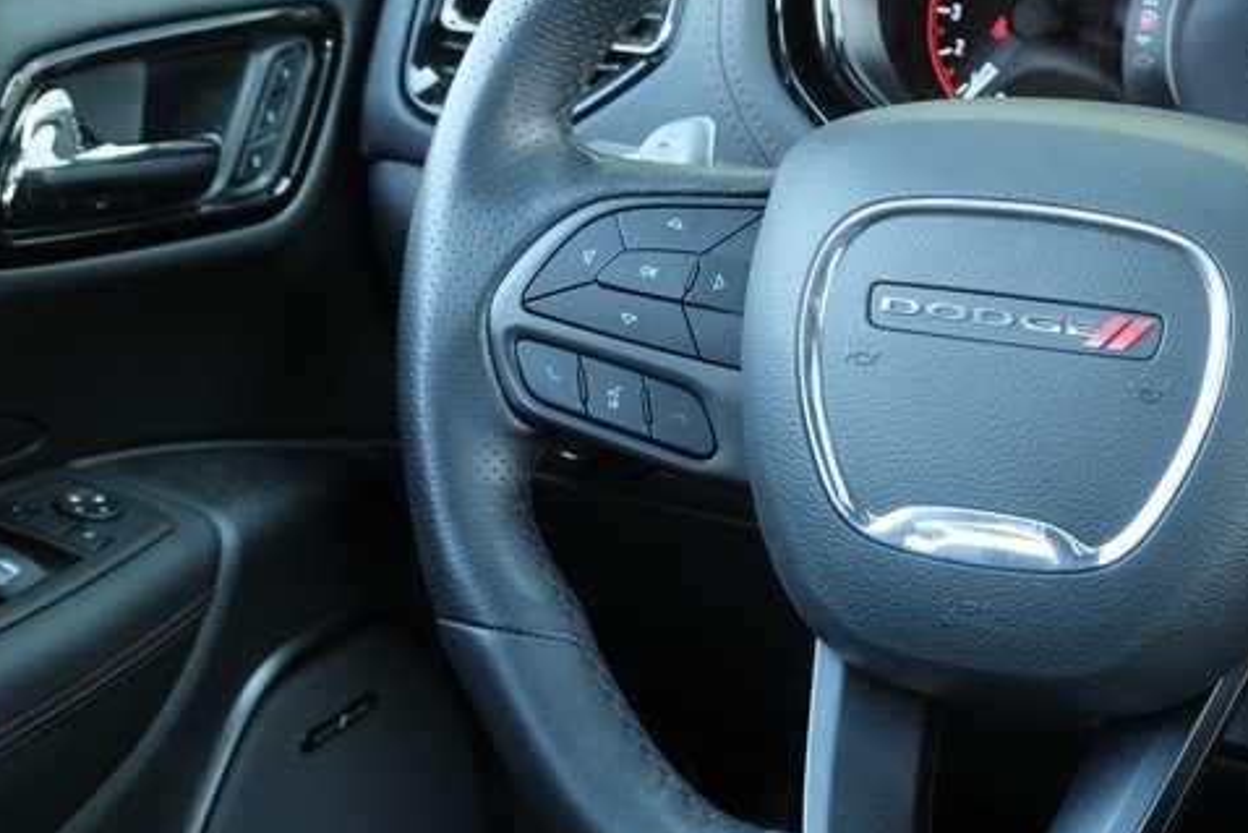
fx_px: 3121
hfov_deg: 22.3
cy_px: 369
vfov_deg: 15.2
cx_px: 1016
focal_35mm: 90
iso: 1600
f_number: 5
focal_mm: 27.7
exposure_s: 1/60
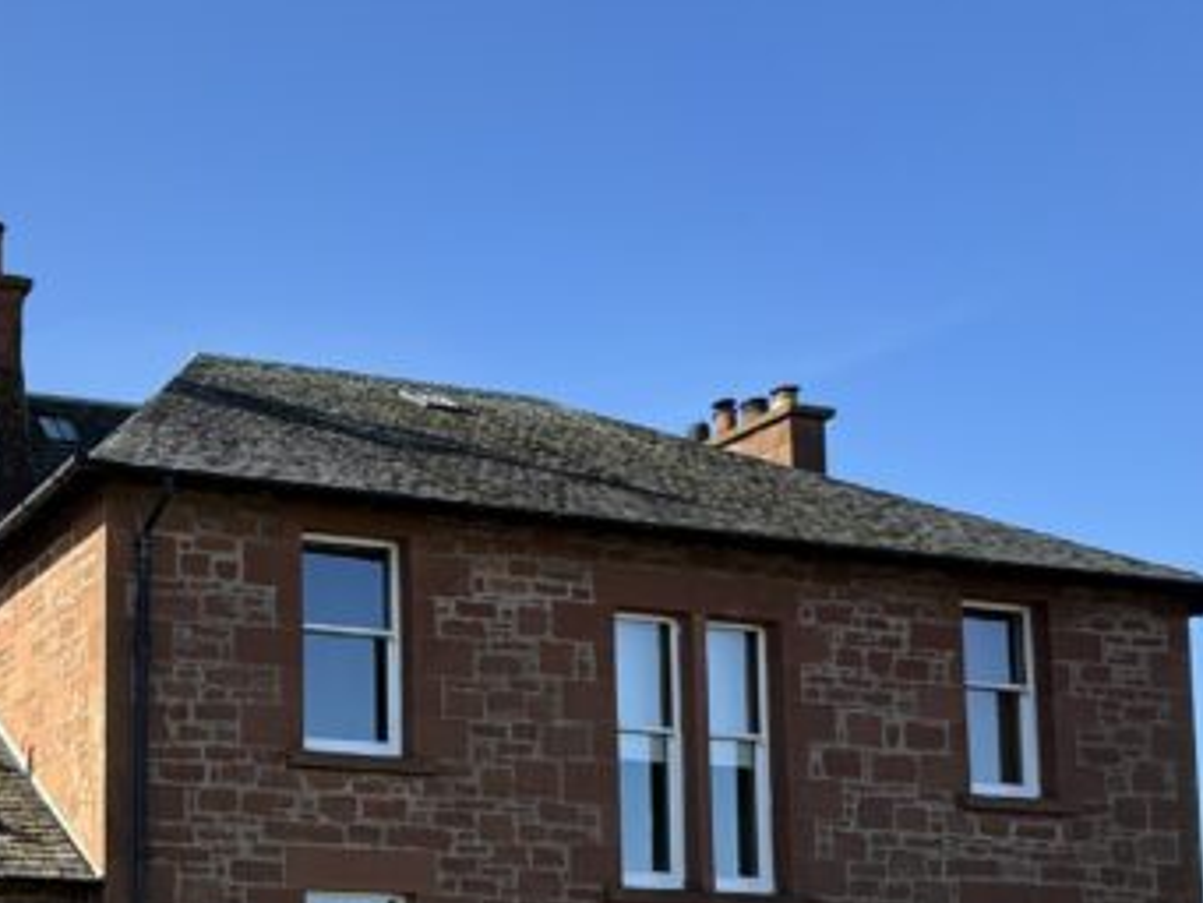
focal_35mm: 42
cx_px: -194
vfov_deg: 31.9
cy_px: 889
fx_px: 1460
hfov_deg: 36.2
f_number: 2.2
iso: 50
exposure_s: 1/831
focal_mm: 2.22
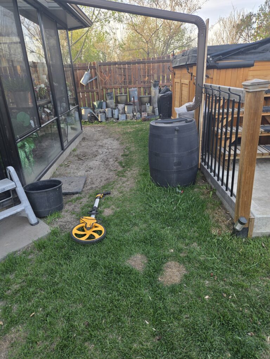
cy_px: 180
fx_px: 239
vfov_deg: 73.9
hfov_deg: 58.9
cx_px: 135
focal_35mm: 23
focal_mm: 5.4
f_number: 1.8
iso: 40
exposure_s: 1/180
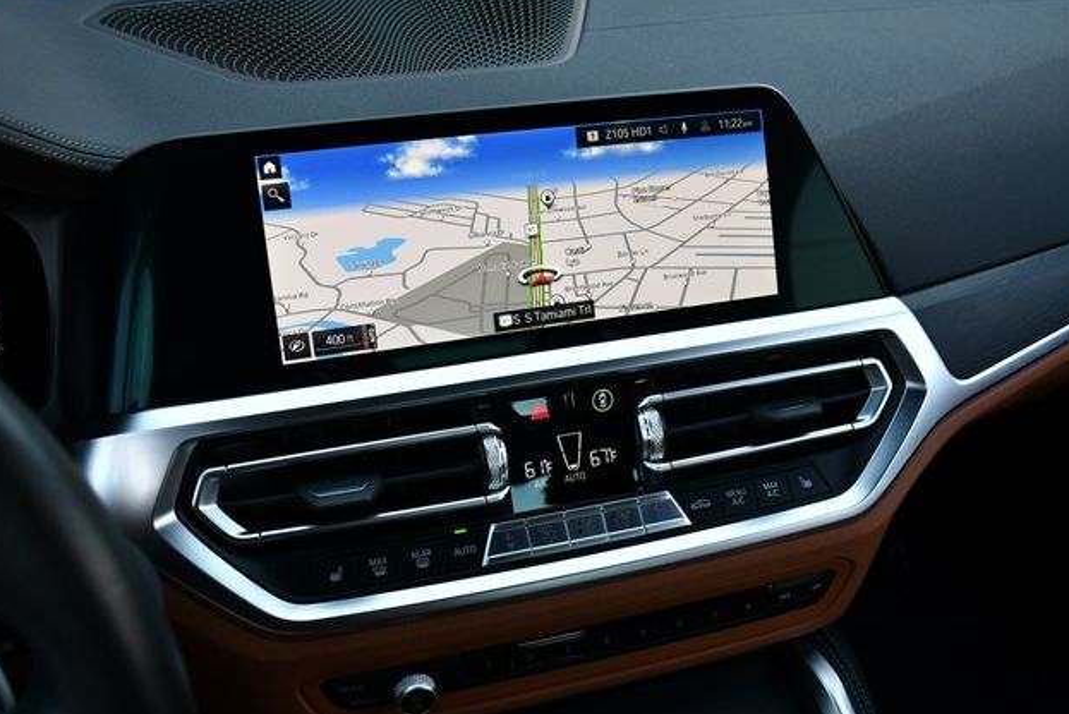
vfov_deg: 36.0
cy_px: 352
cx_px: 539
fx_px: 1099
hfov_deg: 51.9
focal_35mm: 37
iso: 400
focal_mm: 18
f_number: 4
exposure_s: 1/250
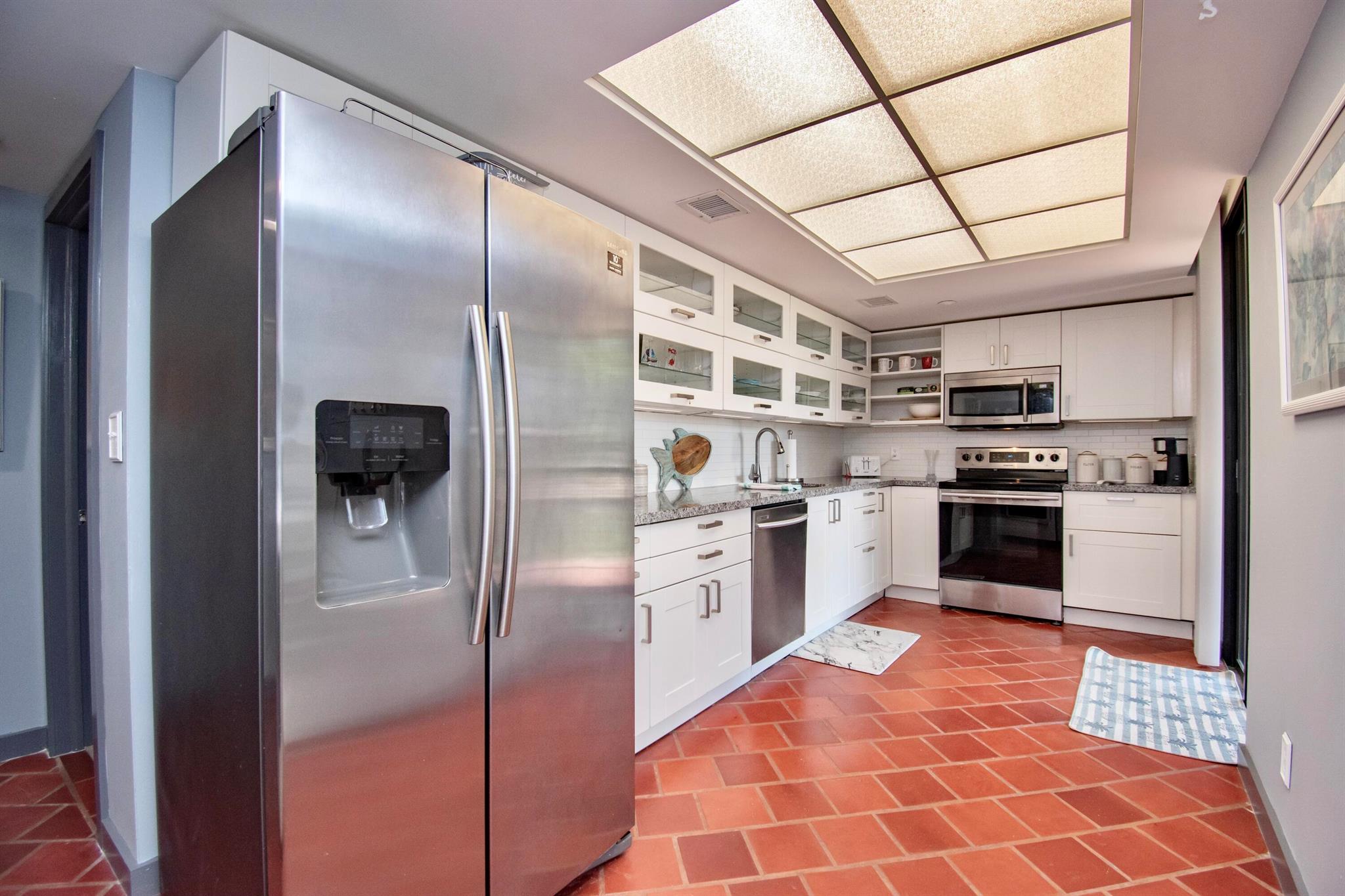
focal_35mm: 15
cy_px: 448
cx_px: 672
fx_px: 560
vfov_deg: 77.3
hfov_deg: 100.4
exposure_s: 1/125
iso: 800
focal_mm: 10
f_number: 5.6
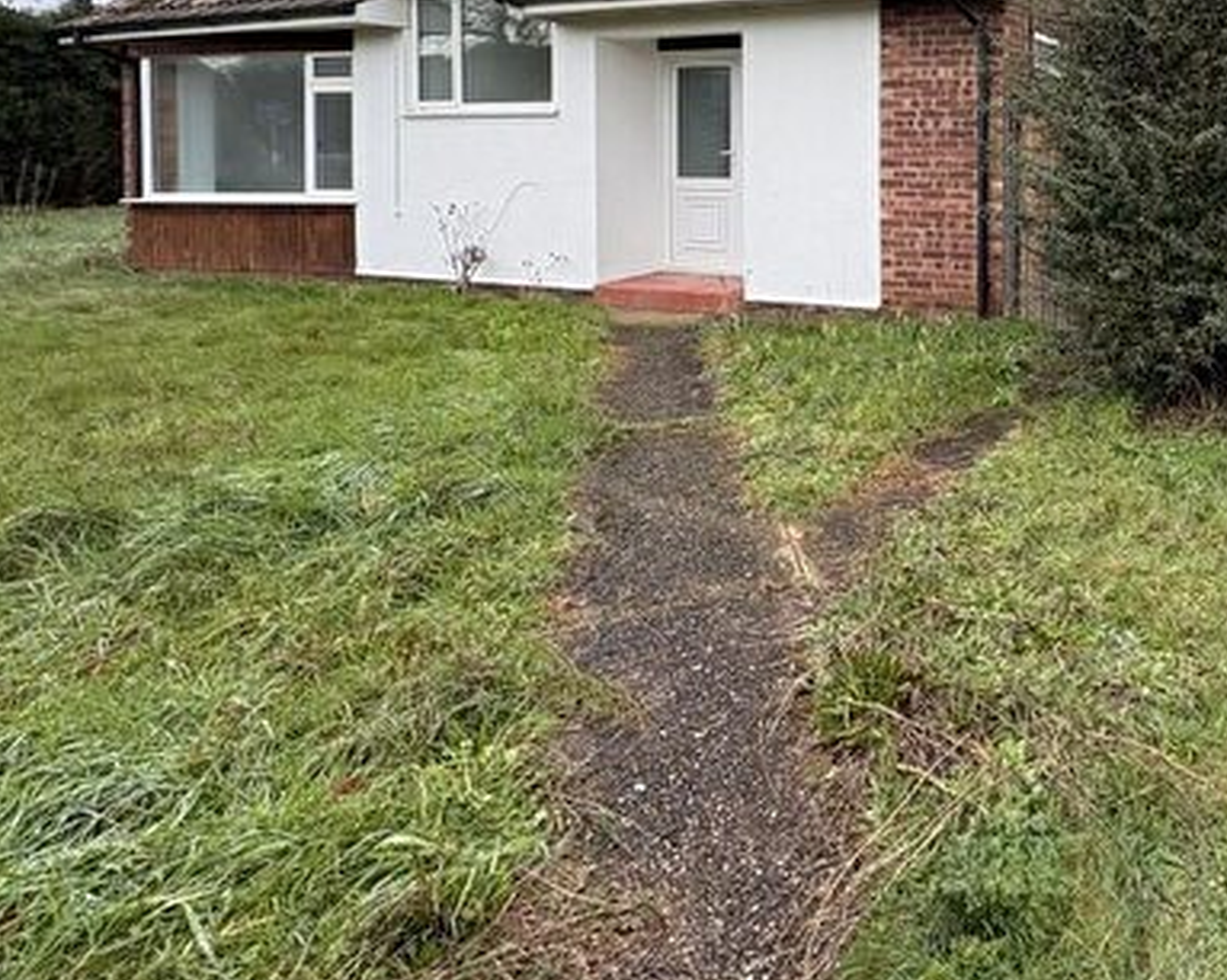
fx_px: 907
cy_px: 171
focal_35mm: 25
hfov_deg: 60.1
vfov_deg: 52.4
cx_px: 1054
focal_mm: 2.22
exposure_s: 1/321
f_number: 2.2
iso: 50
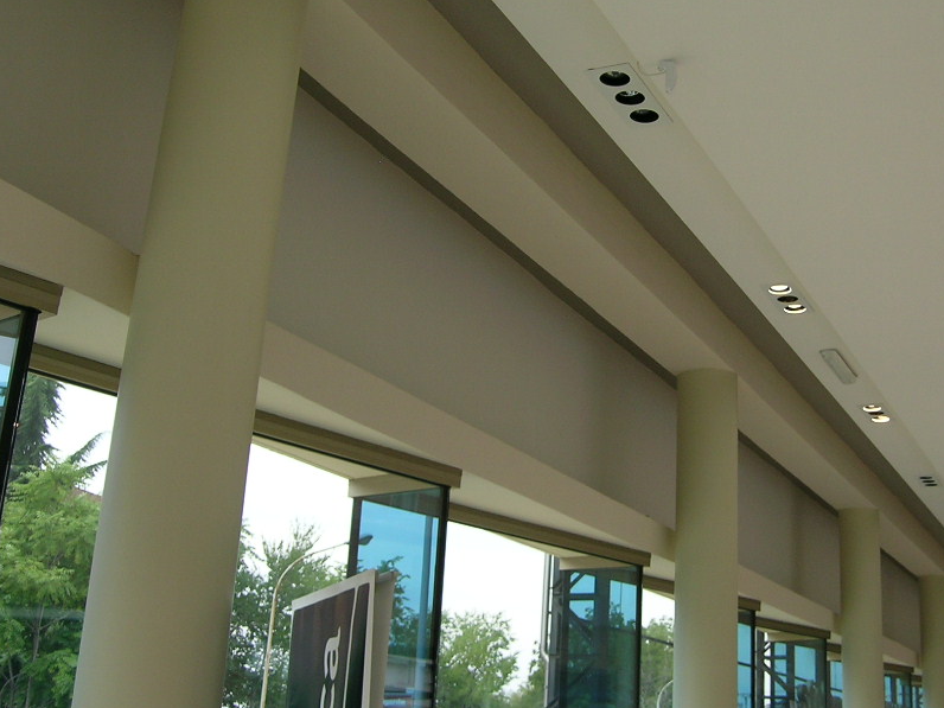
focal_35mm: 45
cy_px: 325
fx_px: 1227
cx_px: 579
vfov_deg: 32.2
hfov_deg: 41.8
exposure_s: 1/89.9
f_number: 3.5
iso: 50
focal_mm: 5.8
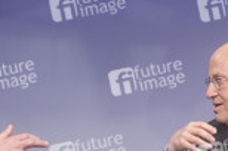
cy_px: 189
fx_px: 834
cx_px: 107
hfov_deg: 15.6
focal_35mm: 132
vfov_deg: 10.2
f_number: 2.2
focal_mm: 30
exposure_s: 1/160
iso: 640
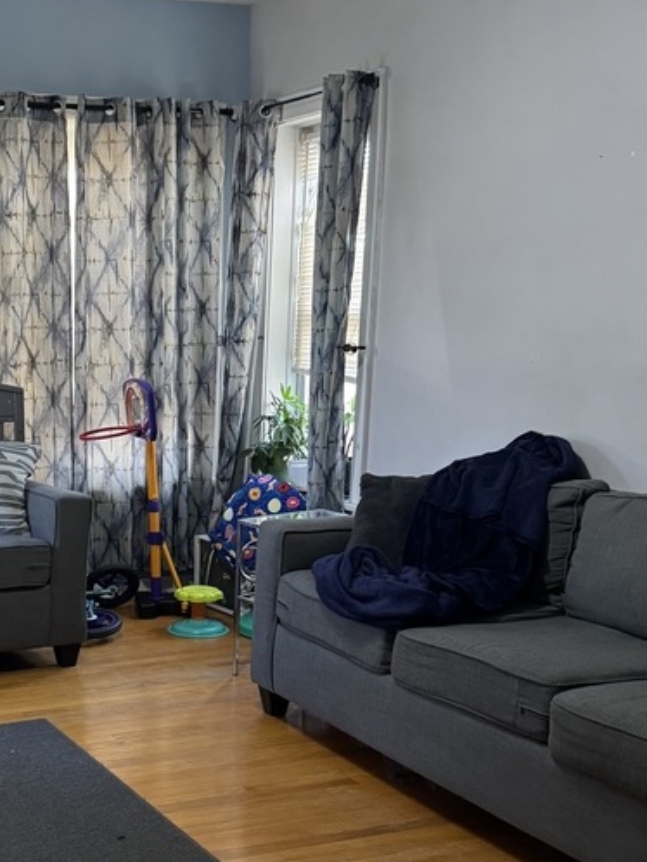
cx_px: 54
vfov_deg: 36.2
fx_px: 1295
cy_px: 620
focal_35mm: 52
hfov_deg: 27.0
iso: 500
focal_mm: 6.76
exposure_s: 1/60
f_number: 1.78
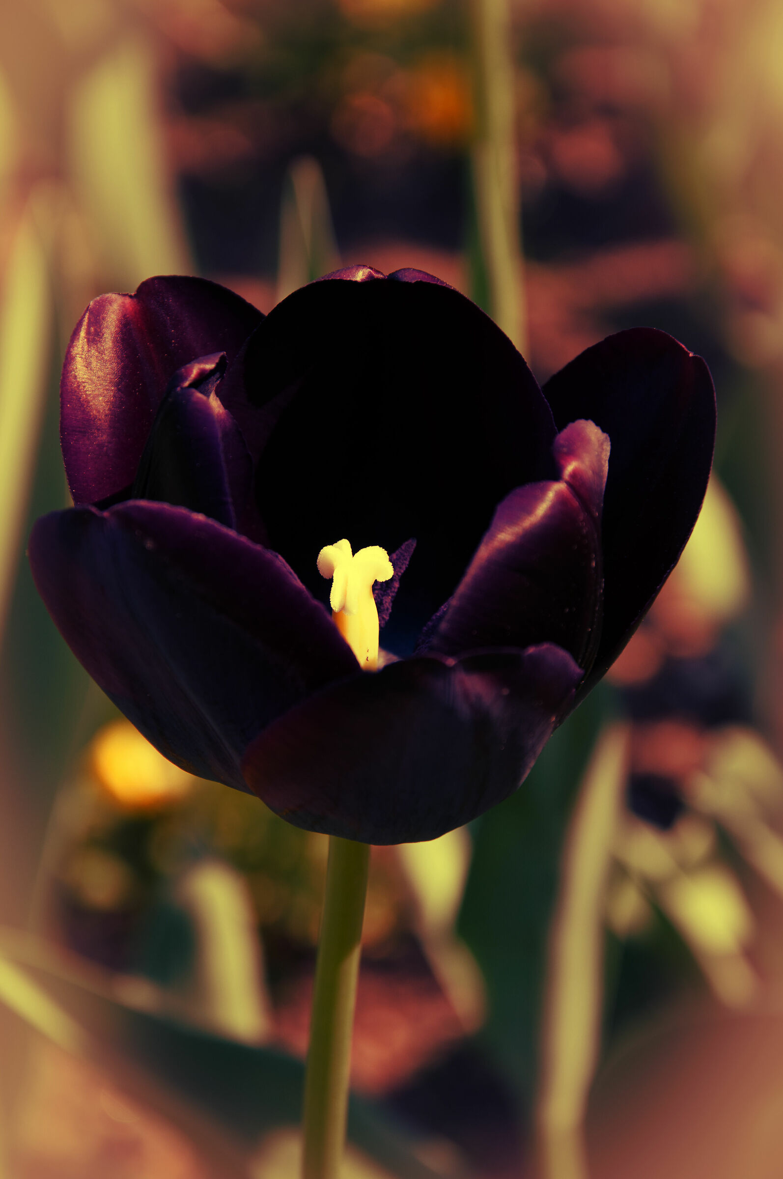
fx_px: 5151
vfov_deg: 13.1
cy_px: 590
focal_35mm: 158
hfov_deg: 8.7
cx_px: 392
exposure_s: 1/160
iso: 200
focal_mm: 105
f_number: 8
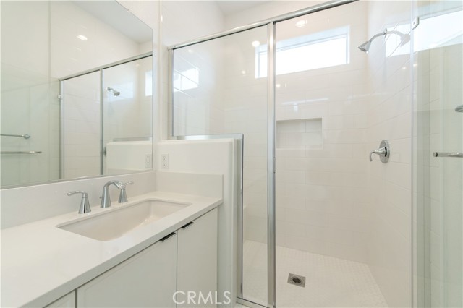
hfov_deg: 104.3
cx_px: 232
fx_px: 180
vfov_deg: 81.1
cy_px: 154
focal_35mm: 14
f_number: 4
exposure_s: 1/250
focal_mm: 14
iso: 320
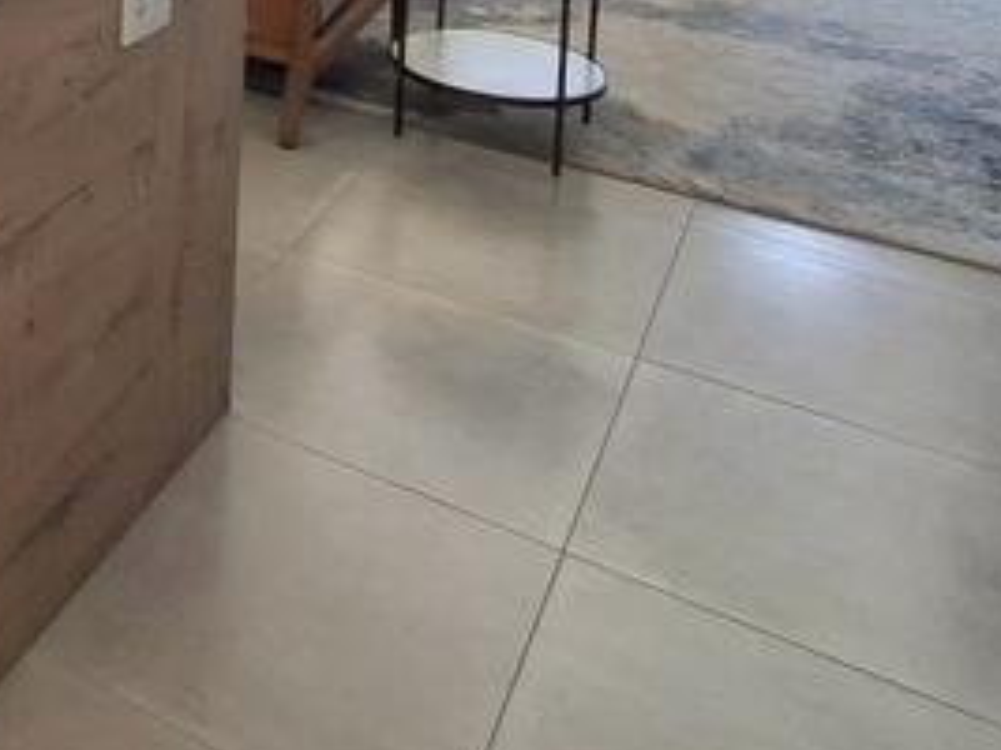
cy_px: -261
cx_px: -176
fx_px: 1387
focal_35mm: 48
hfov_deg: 33.1
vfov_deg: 25.4
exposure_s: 1/100
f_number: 2.2
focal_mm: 1.64
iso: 40
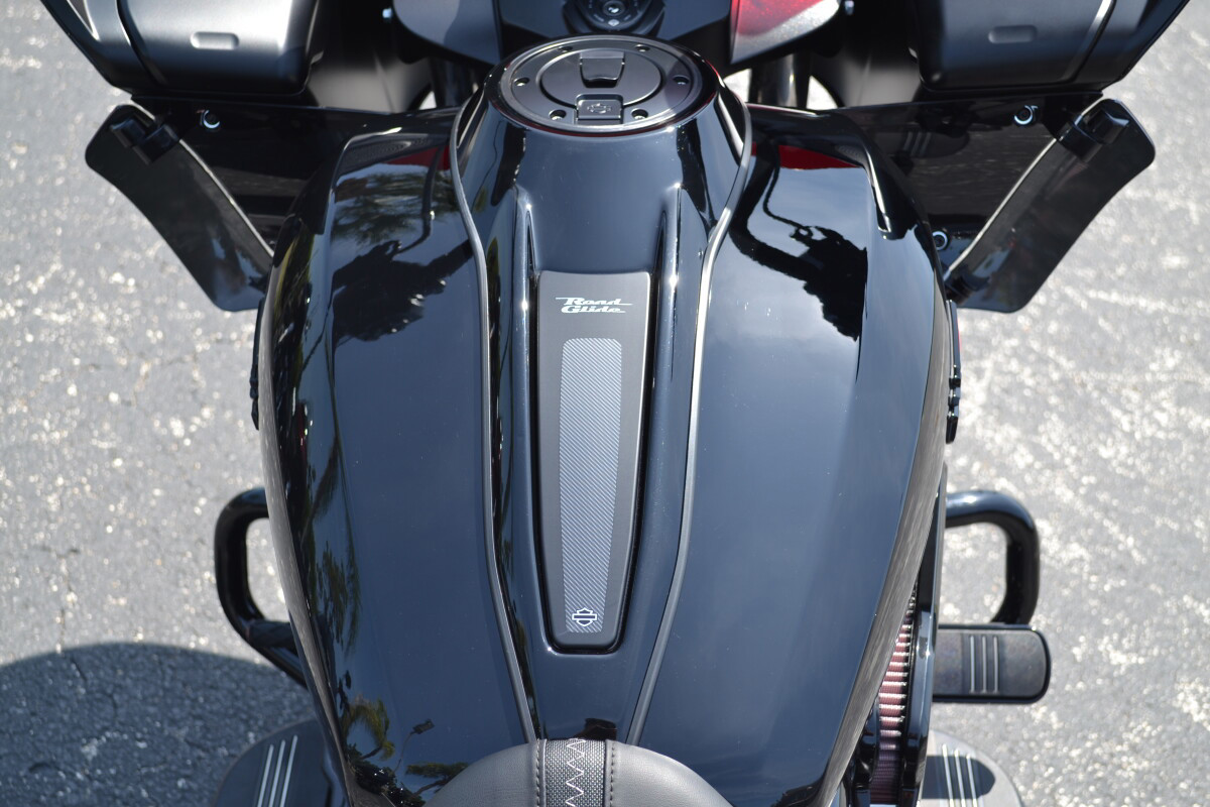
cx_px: 605
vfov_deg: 25.8
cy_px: 404
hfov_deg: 37.9
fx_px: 1764
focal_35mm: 52
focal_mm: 35
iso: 100
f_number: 6.3
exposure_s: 1/160
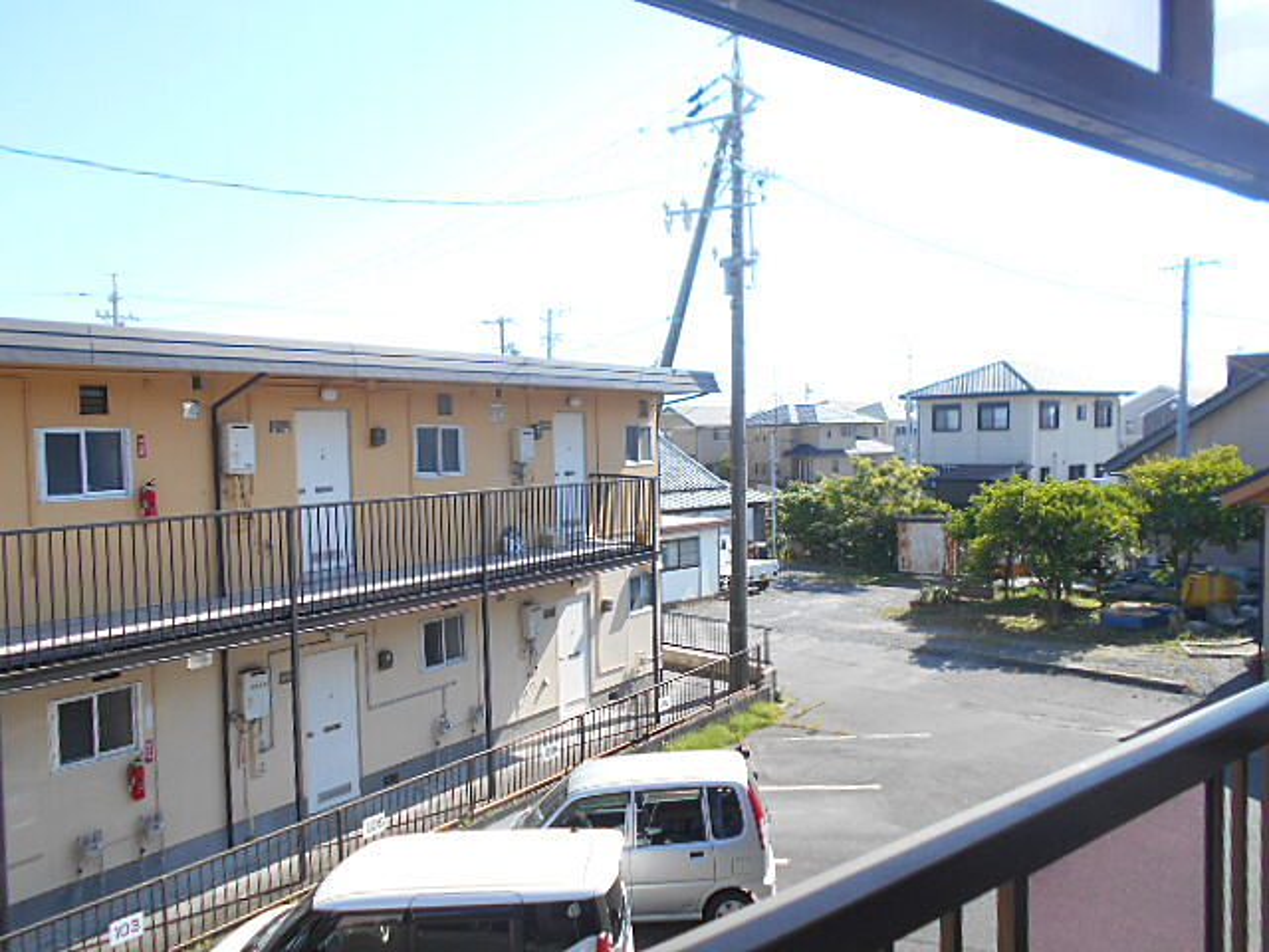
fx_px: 953
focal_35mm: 26
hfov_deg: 67.3
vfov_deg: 53.1
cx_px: 634
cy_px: 476
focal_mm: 4.6
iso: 80
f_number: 3.2
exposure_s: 1/400
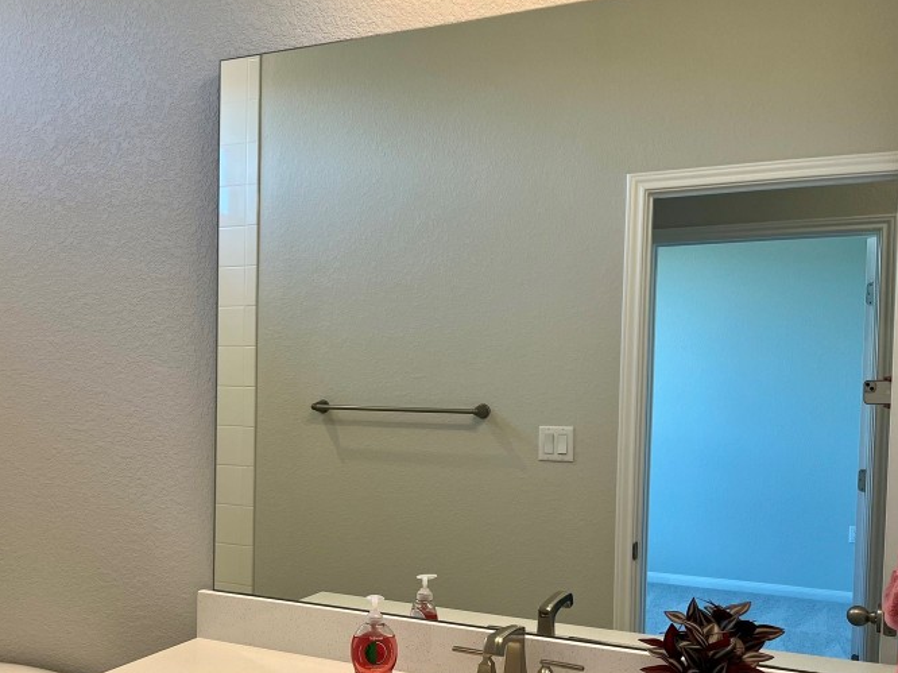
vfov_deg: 35.7
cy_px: 425
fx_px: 1037
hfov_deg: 45.8
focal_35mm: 40
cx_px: 275
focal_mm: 5.1
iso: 64
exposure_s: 1/120
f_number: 1.6
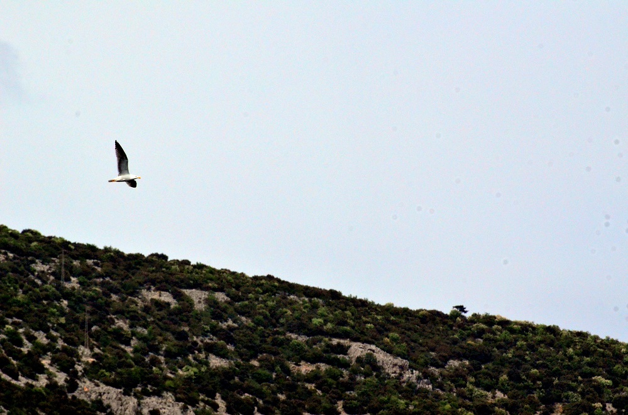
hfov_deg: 5.5
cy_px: 208
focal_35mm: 375
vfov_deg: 3.6
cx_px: 314
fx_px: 6526
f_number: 14
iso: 3200
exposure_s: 1/4000
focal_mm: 250
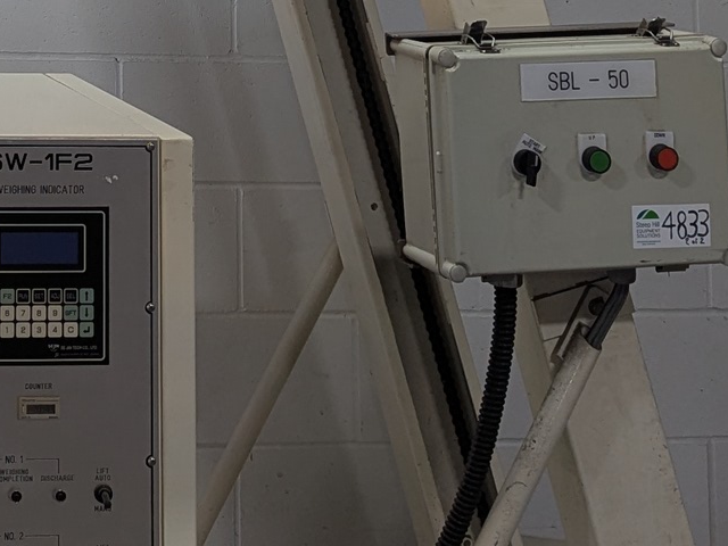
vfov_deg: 13.8
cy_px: -419
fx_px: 2019
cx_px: -231
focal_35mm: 96
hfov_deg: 18.9
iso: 63
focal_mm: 6.81
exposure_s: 1/48.4
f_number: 1.85
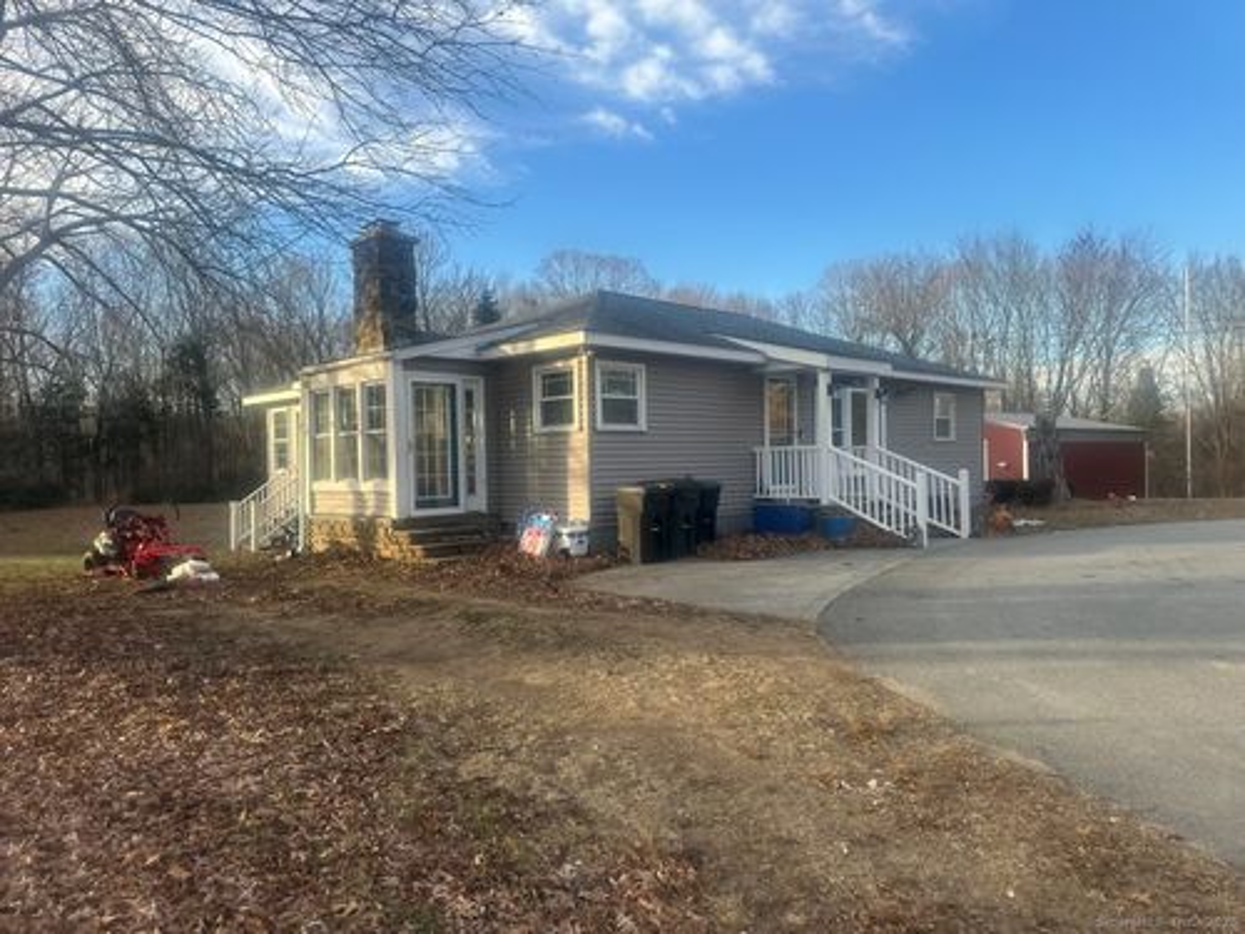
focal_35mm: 24
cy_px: 467
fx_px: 863
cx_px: 622
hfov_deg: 71.6
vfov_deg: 56.8
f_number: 1.78
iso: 80
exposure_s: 1/887
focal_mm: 6.86
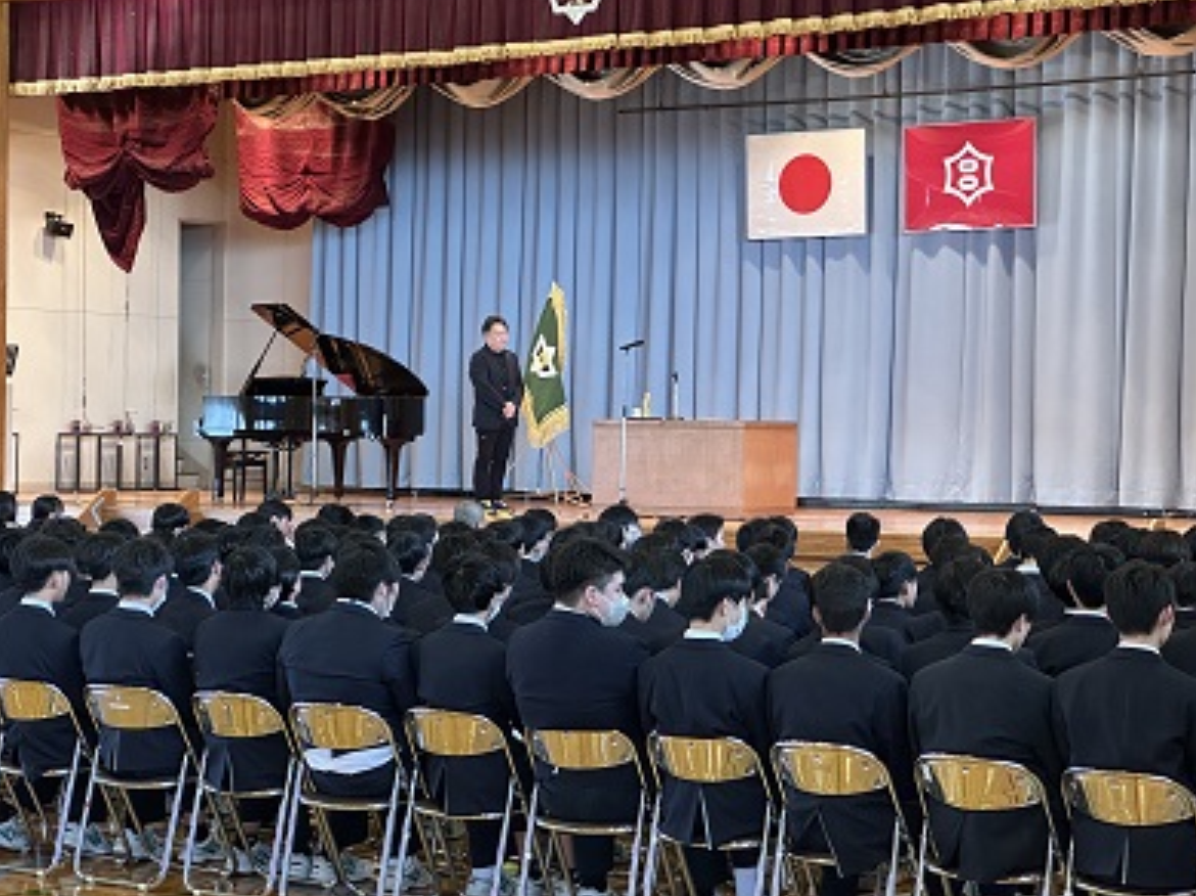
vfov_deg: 18.6
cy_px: 442
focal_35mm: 79
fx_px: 2728
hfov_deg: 24.7
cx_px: 601
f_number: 2.8
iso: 500
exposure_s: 1/50
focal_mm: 9
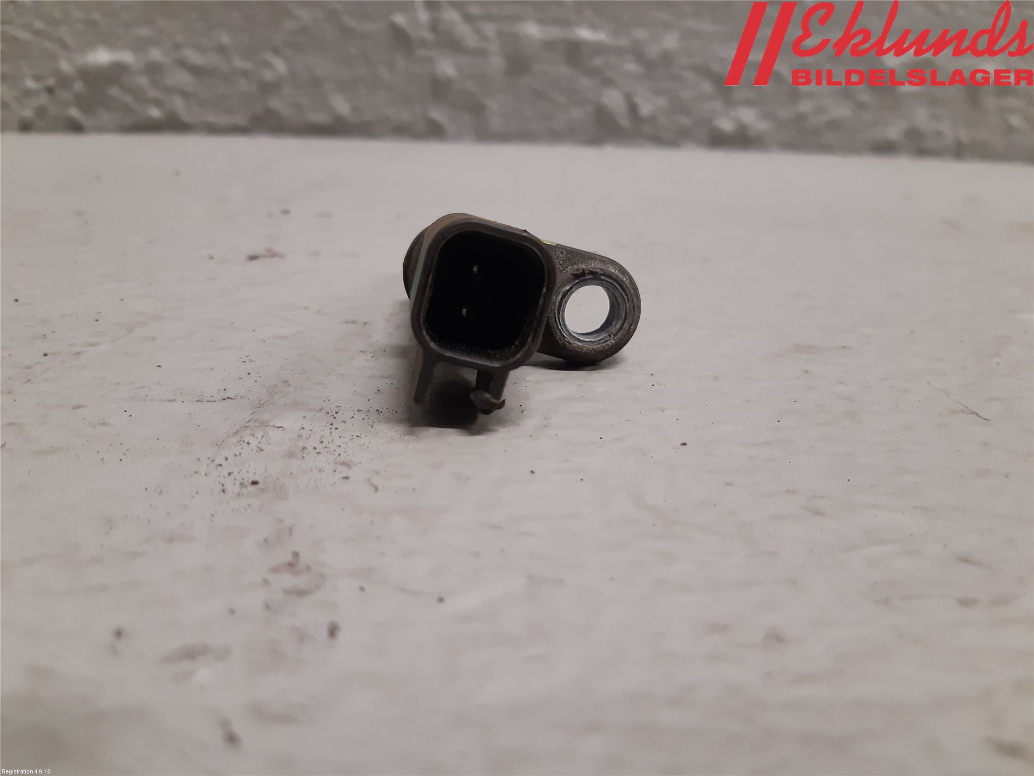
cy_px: 388
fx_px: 777
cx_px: 517
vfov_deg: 53.1
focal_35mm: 26
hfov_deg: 67.3
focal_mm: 3.93
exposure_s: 1/50
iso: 160
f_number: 1.7
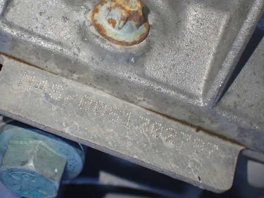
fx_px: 541
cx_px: 120
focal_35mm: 71
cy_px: 115
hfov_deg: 27.4
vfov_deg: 20.7
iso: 800
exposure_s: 1/80
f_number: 3.3
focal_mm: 9.65
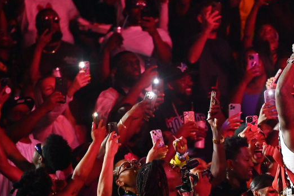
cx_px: 279
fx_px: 3192
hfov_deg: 5.3
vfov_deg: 3.5
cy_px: 161
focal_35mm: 391
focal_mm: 200
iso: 4000
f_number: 2.8
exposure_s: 1/1250
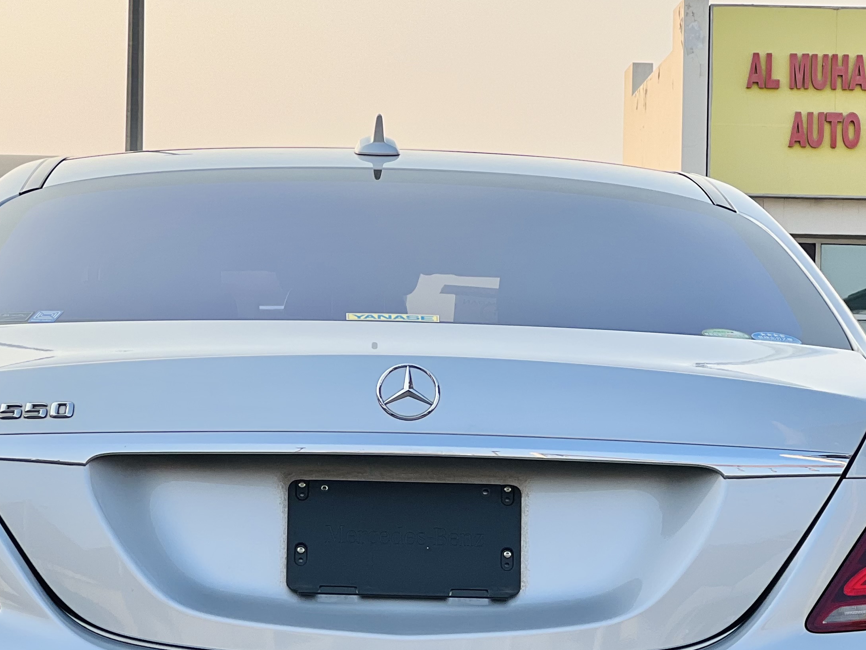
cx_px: 356
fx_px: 3553
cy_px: 474
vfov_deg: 10.4
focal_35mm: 142
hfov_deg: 13.9
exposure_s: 1/236
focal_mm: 9
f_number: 2.8
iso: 25
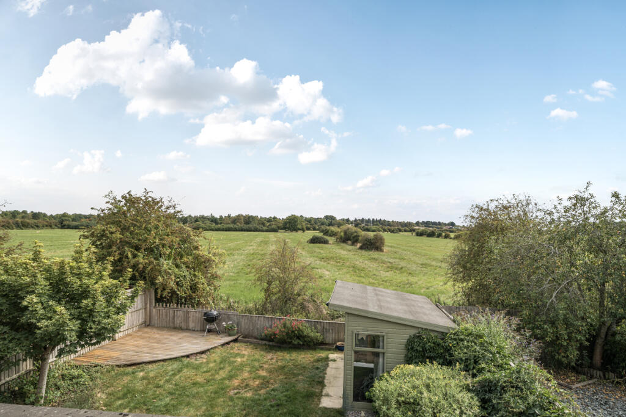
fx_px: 330
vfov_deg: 64.6
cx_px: 313
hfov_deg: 86.9
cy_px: 208
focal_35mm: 19
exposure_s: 1/1000
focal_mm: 19
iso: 400
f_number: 8
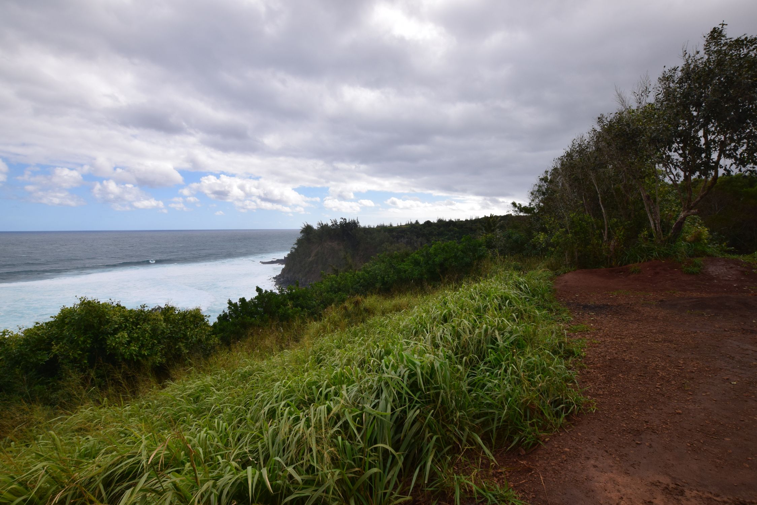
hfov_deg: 100.4
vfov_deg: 77.4
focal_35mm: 15
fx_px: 315
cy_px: 252
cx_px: 378
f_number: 11
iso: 400
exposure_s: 1/400
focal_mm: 10
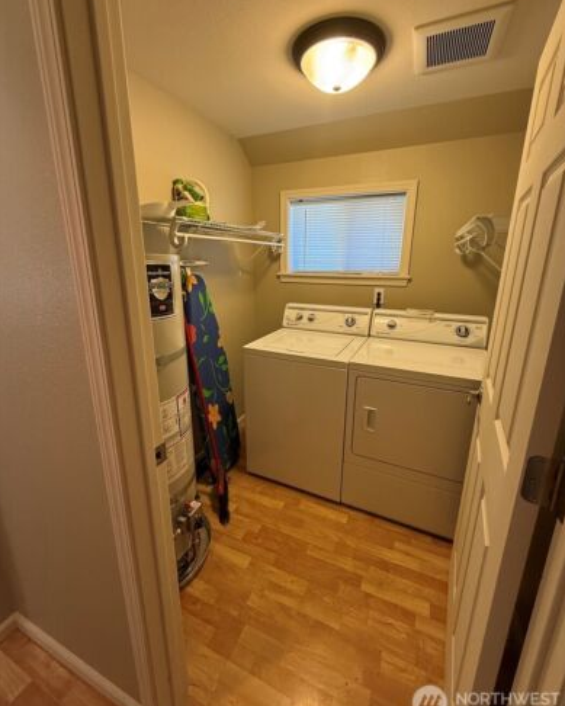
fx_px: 313
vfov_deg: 96.7
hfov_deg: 84.1
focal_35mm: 15
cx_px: 286
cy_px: 341
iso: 200
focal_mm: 2.22
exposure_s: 1/60
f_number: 2.2
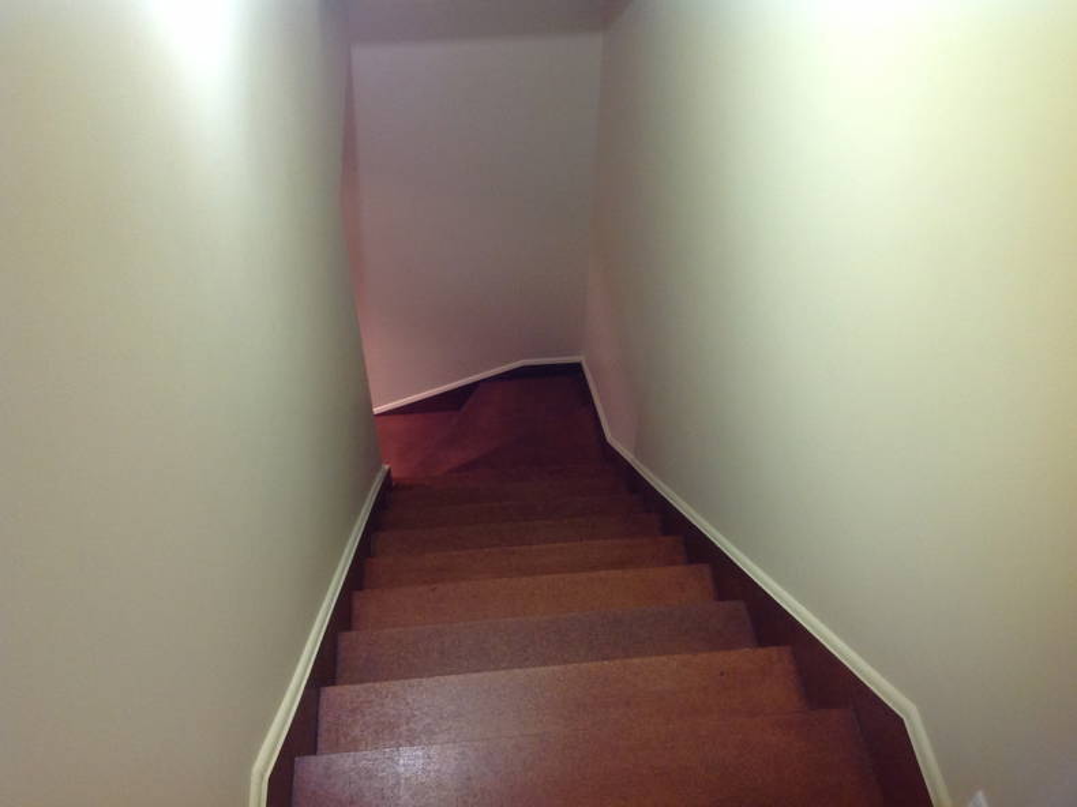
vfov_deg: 40.7
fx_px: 1089
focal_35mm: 35
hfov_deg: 52.6
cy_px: 404
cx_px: 538
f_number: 2.4
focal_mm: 4.28
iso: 125
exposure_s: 1/15
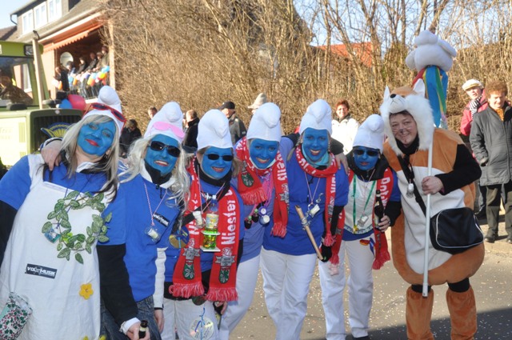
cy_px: 170
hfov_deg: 49.6
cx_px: 256
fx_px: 554
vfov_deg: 34.1
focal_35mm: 39
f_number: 9
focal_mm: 26
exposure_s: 1/200
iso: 400
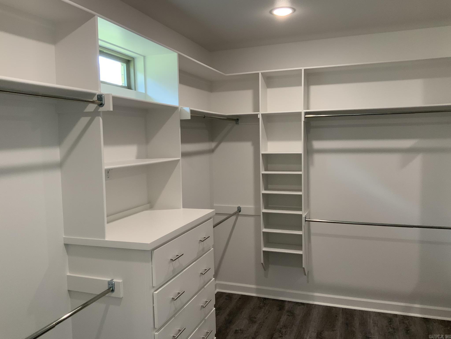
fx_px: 378
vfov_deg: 48.2
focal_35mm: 29
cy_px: 170
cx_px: 226
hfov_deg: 61.7
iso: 64
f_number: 1.8
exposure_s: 1/60
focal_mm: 3
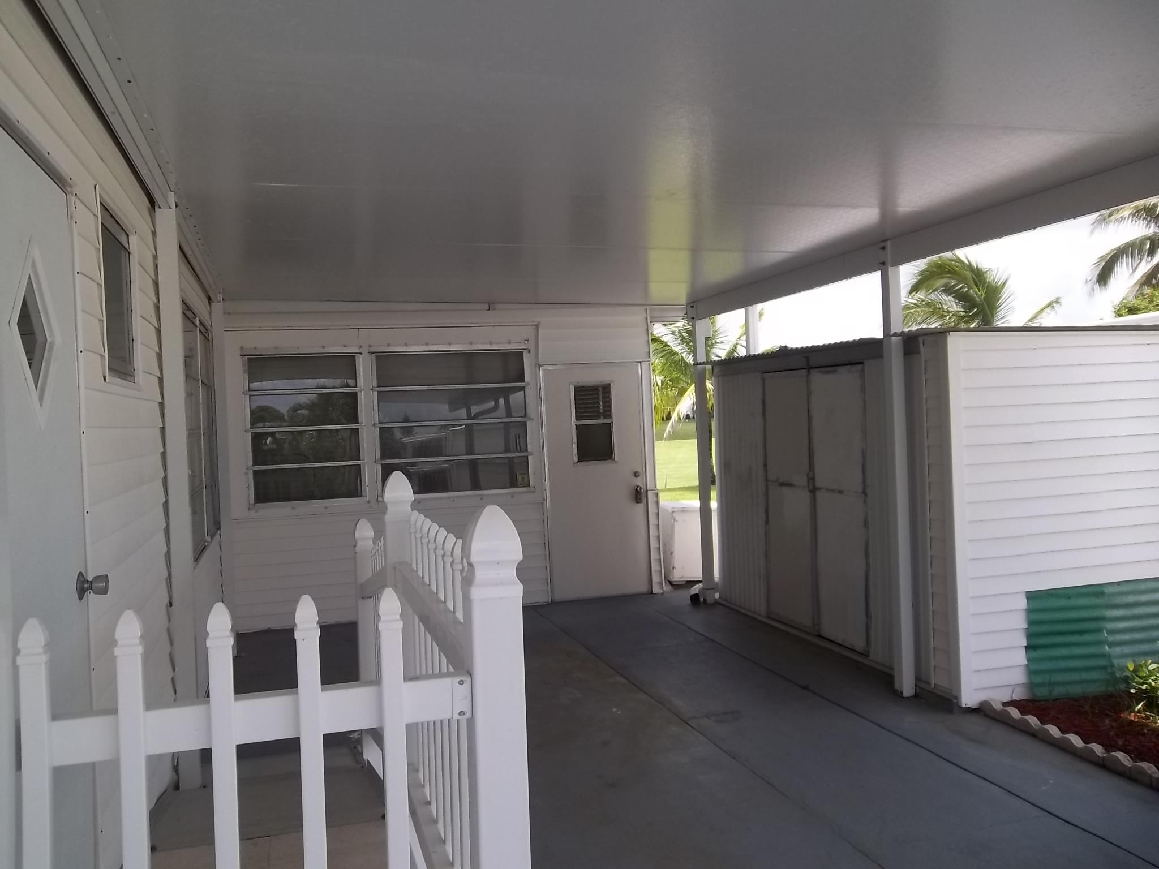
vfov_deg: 49.7
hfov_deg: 63.4
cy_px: 434
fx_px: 937
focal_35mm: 28
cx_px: 580
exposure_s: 1/400
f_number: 3.5
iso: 64
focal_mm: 5.05
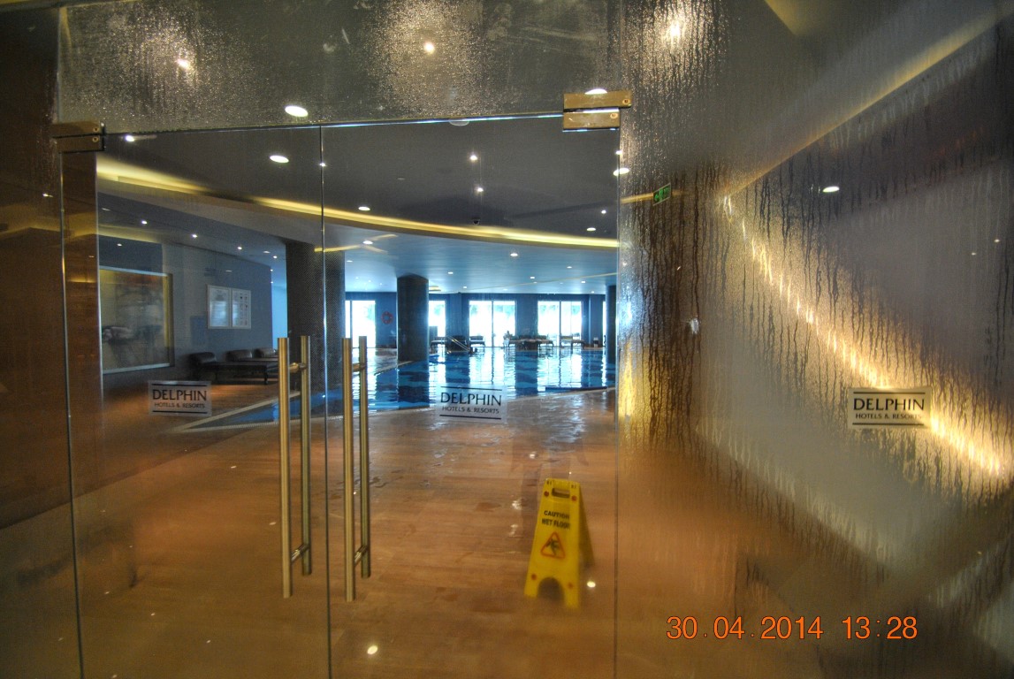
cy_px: 340
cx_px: 507
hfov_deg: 100.3
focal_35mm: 15
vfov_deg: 77.5
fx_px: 423
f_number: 3.5
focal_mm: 10
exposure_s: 1/25
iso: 400
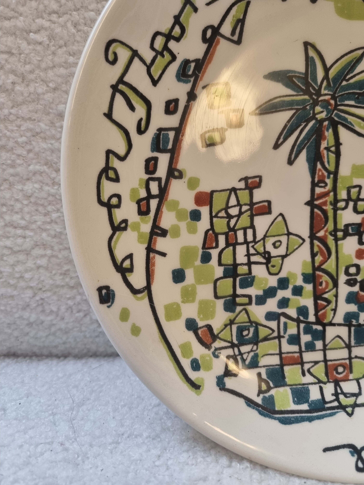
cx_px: 182
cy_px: 242
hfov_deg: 53.1
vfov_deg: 67.3
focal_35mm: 26
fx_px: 365
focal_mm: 5.4
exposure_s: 1/50
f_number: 1.8
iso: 250
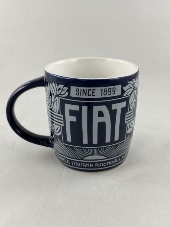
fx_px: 314
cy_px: 114
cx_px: 85
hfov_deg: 30.3
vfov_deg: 39.7
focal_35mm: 48
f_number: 1.78
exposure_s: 1/100
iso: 64
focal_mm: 6.86
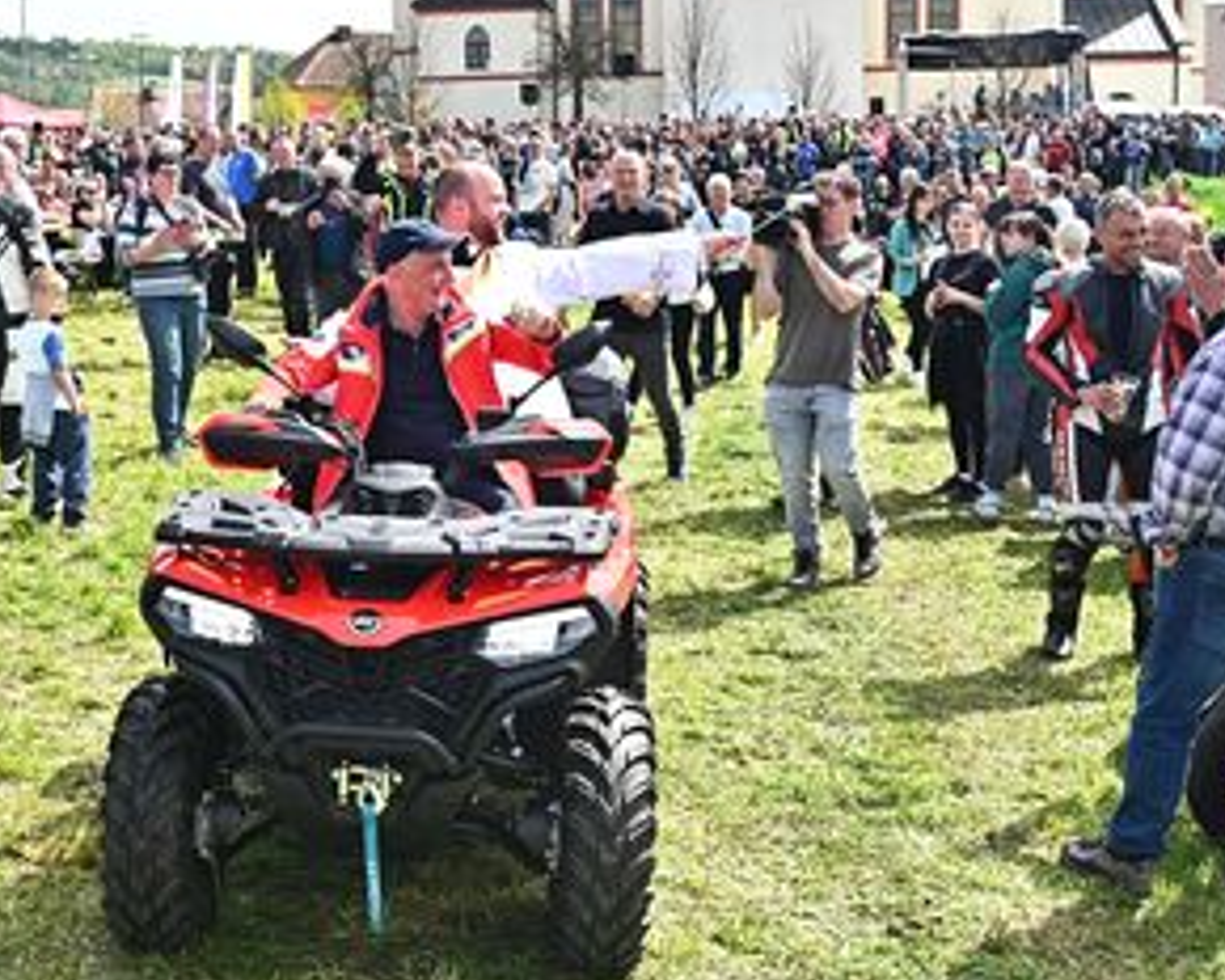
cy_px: 372
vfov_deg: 29.6
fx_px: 1849
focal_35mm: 51
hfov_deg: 36.4
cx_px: 448
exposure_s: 1/2000
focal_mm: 35
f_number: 9
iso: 1600
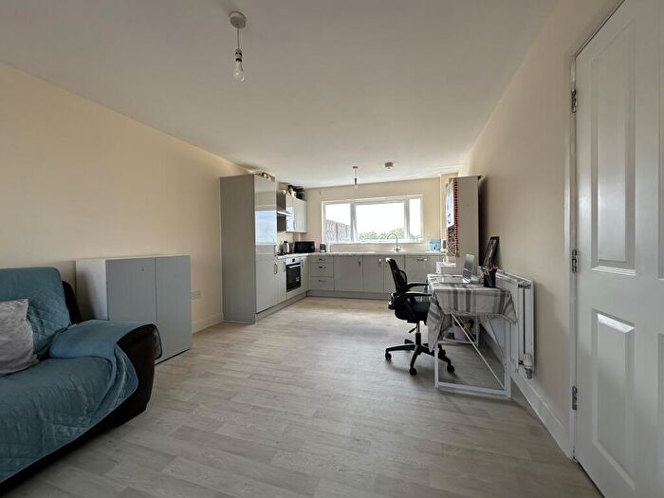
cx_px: 332
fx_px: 269
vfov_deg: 85.7
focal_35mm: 14
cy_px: 249
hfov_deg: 102.1
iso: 40
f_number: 2.2
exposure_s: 1/164
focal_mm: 2.22
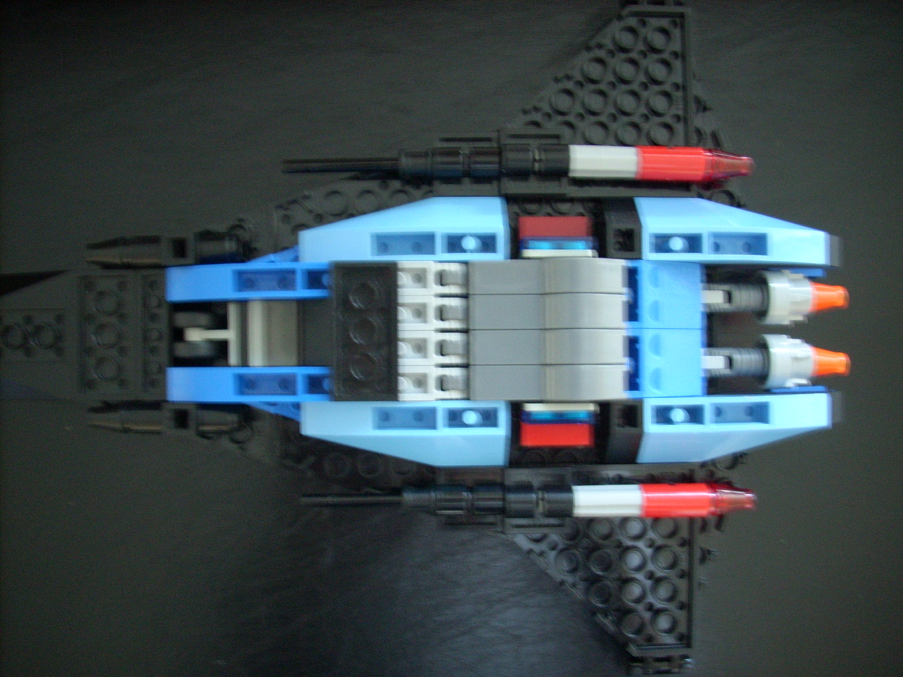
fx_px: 965
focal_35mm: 37
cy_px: 338
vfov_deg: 38.7
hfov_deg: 50.1
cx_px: 452
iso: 200
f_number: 2.8
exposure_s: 1/4.2
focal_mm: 6.2
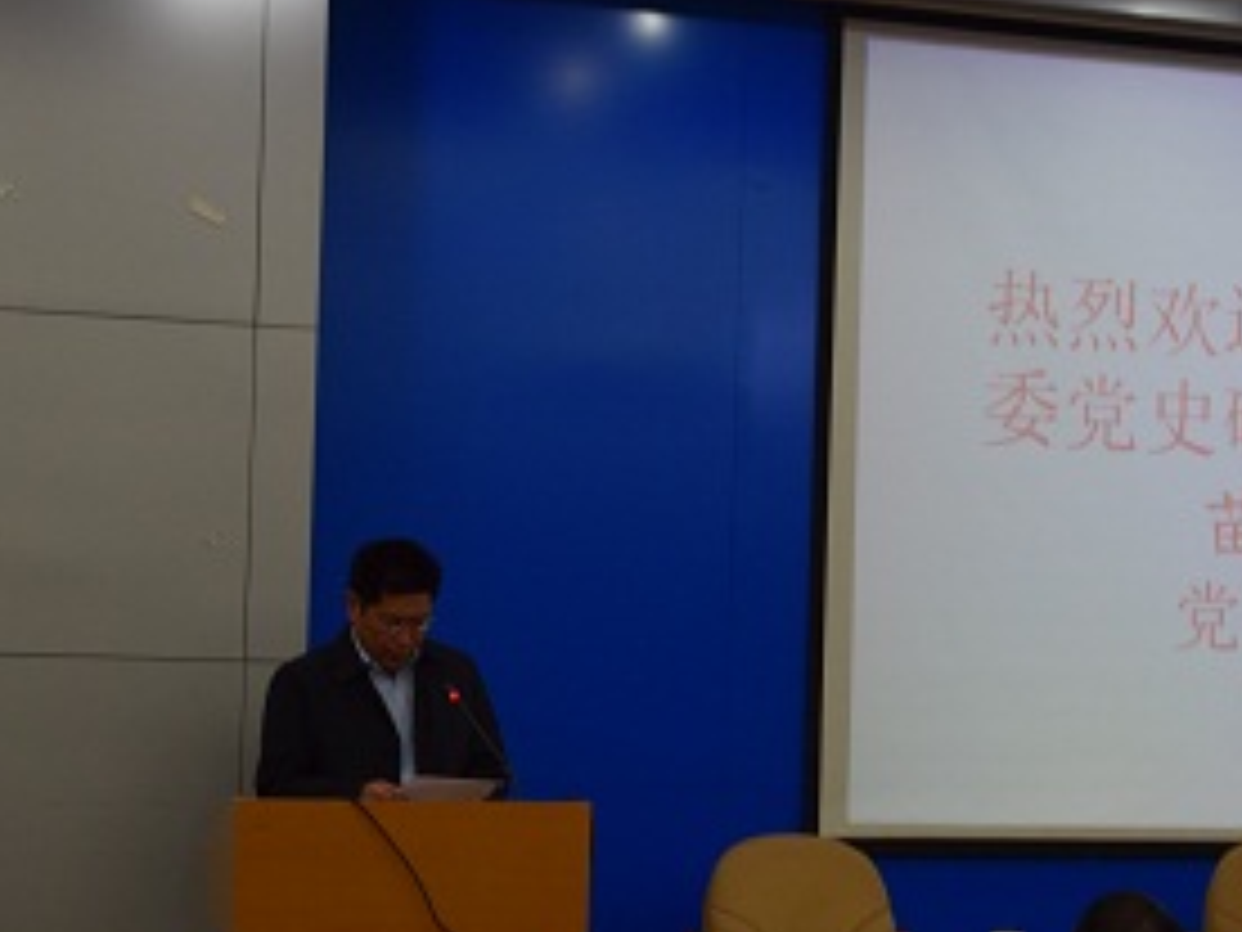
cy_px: 603
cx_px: 1161
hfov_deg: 21.0
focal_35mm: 91
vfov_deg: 16.2
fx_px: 3267
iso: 450
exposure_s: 1/15
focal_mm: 29
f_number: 6.3
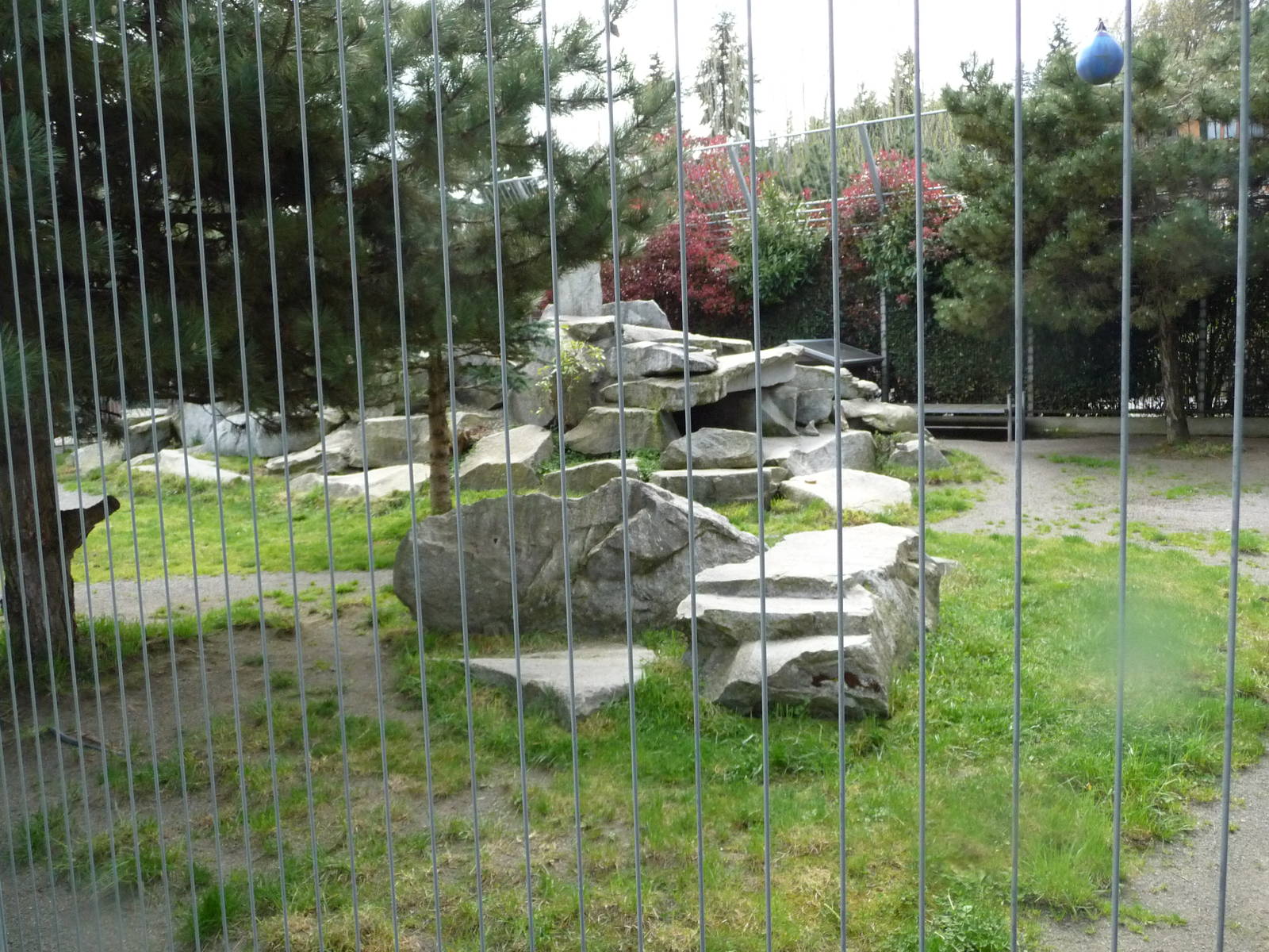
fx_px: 1026
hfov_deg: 63.4
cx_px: 634
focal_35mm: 28
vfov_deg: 49.7
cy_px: 476
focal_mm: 4.7
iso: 320
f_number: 3.3
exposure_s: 1/500
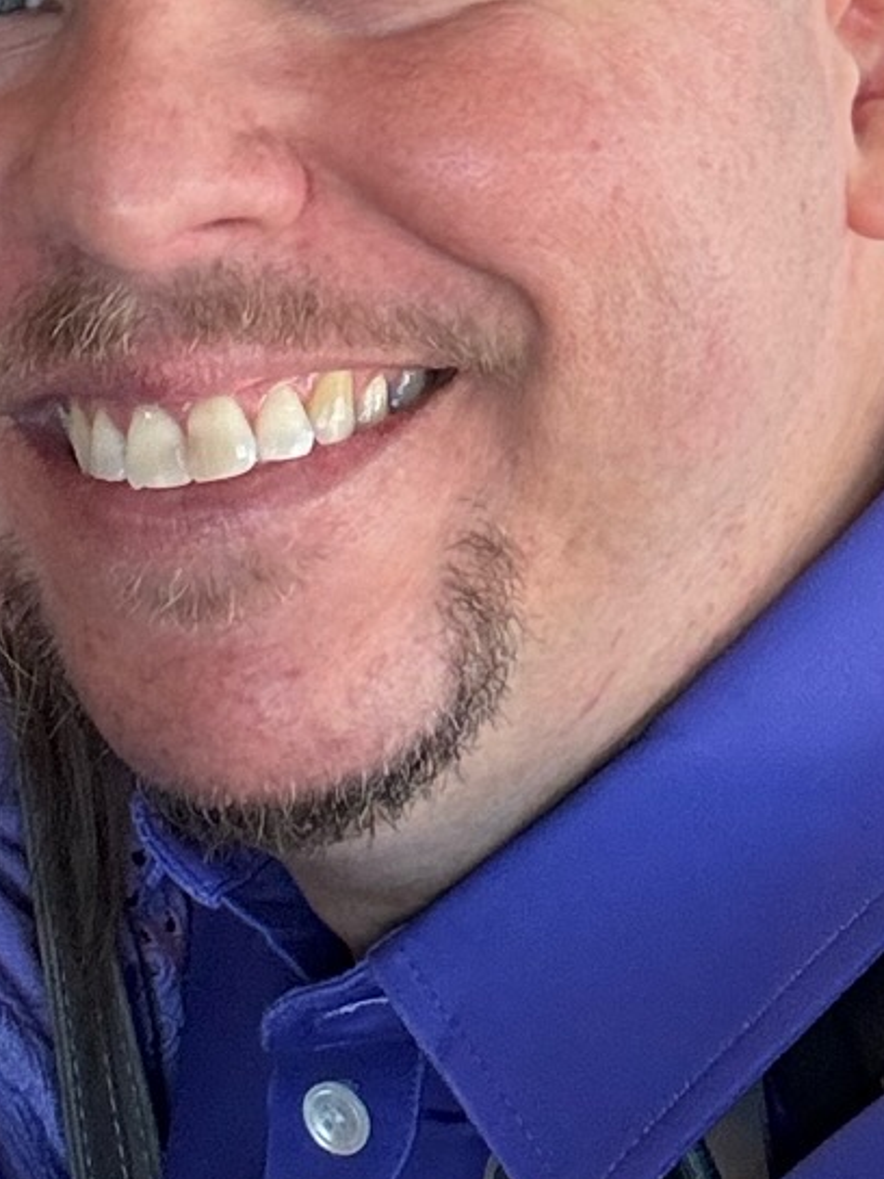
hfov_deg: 12.9
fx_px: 3848
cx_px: -50
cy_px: -74
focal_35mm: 113
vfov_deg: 16.9
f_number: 1.9
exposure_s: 1/70
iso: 80
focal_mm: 2.69
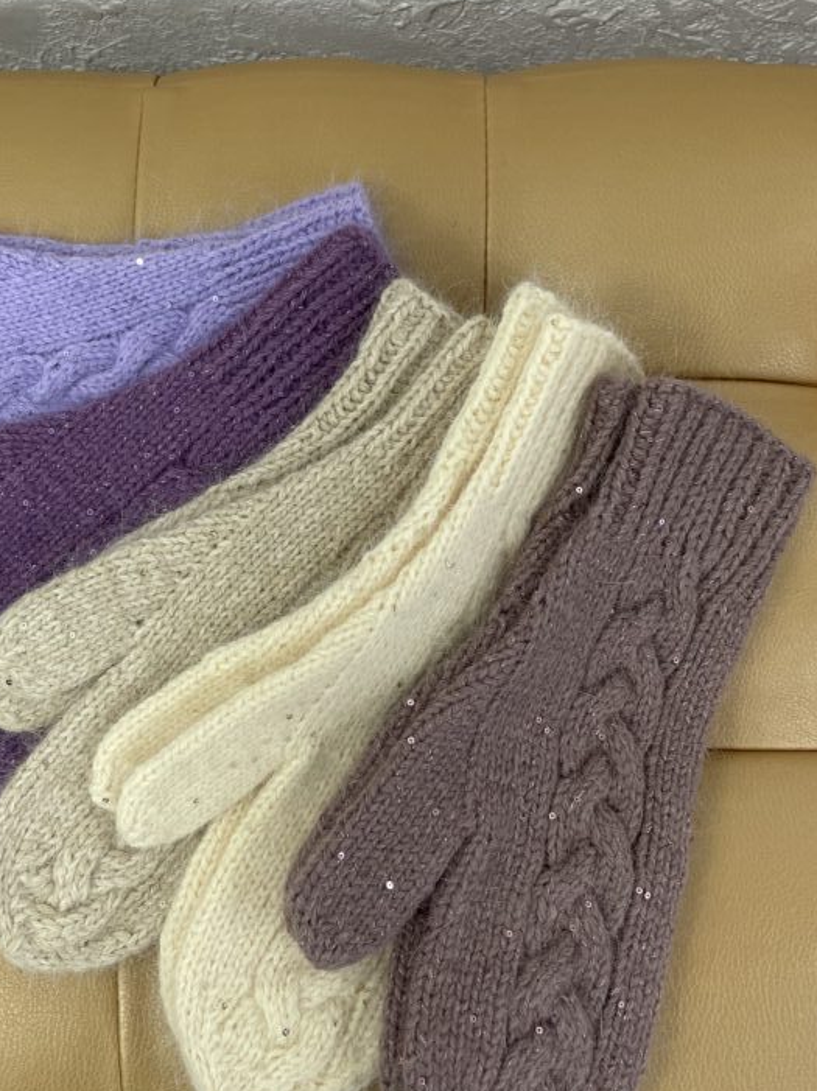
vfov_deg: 48.6
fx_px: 1197
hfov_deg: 37.1
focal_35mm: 38
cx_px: 249
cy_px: 412
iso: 100
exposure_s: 1/103
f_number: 1.6
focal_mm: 4.2
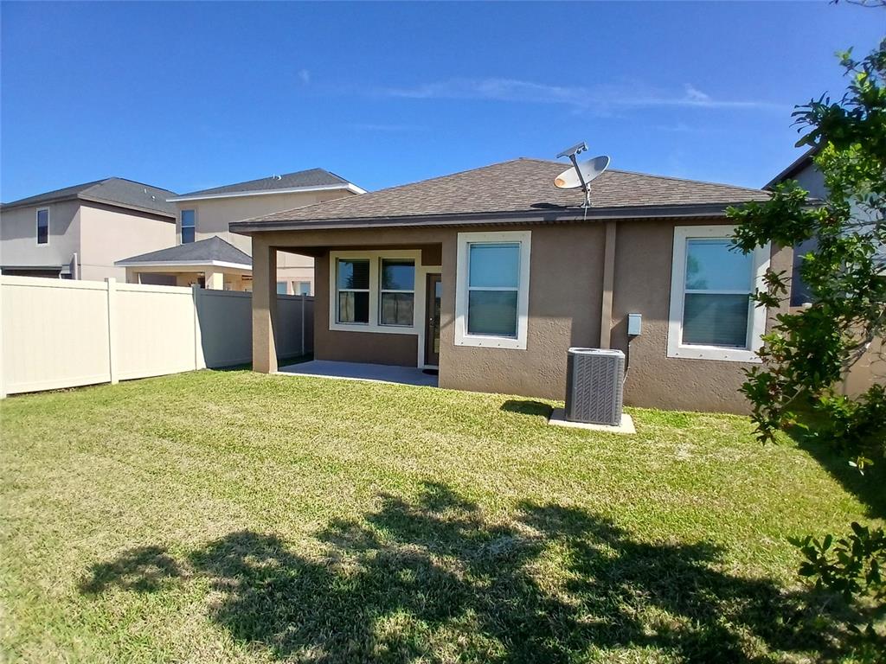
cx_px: 443
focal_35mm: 17
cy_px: 332
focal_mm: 1.4
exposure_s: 1/1362
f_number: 2.2
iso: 50
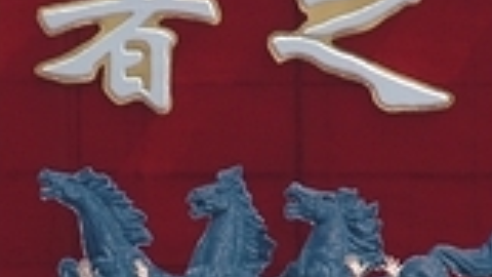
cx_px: 151
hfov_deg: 1.6
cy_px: 303
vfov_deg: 0.9
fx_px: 17912
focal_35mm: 1373
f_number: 7.1
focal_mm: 200
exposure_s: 1/800
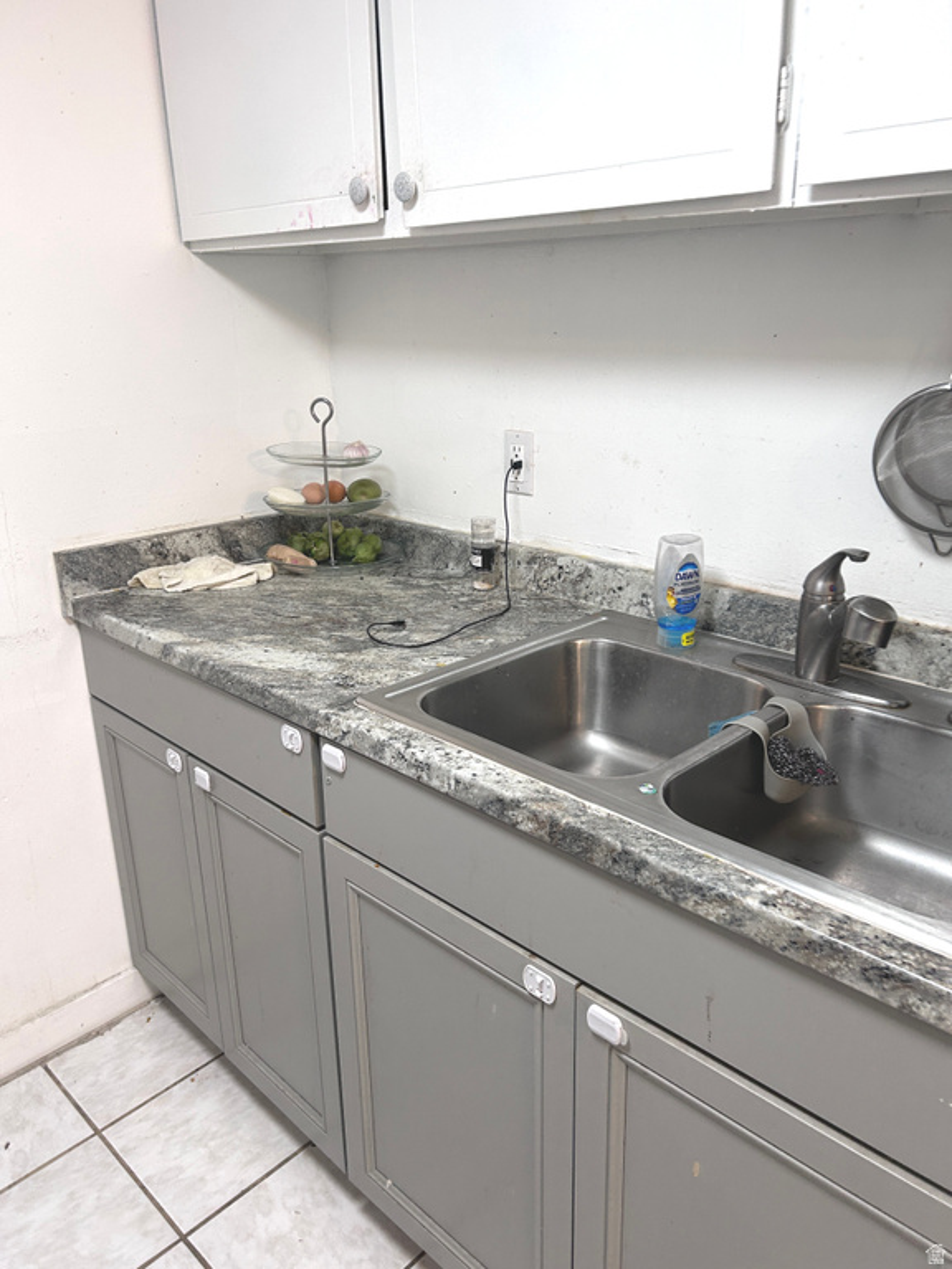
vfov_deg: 67.3
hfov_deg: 53.1
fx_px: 953
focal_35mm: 26
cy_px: 634
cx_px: 476
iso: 125
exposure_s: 1/120
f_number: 1.5
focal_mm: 5.7
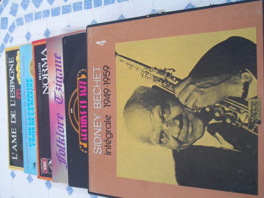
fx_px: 297
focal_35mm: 39
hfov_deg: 47.9
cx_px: 132
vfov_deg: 36.8
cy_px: 99
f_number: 3.2
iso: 100
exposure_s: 1/250
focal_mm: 7.1
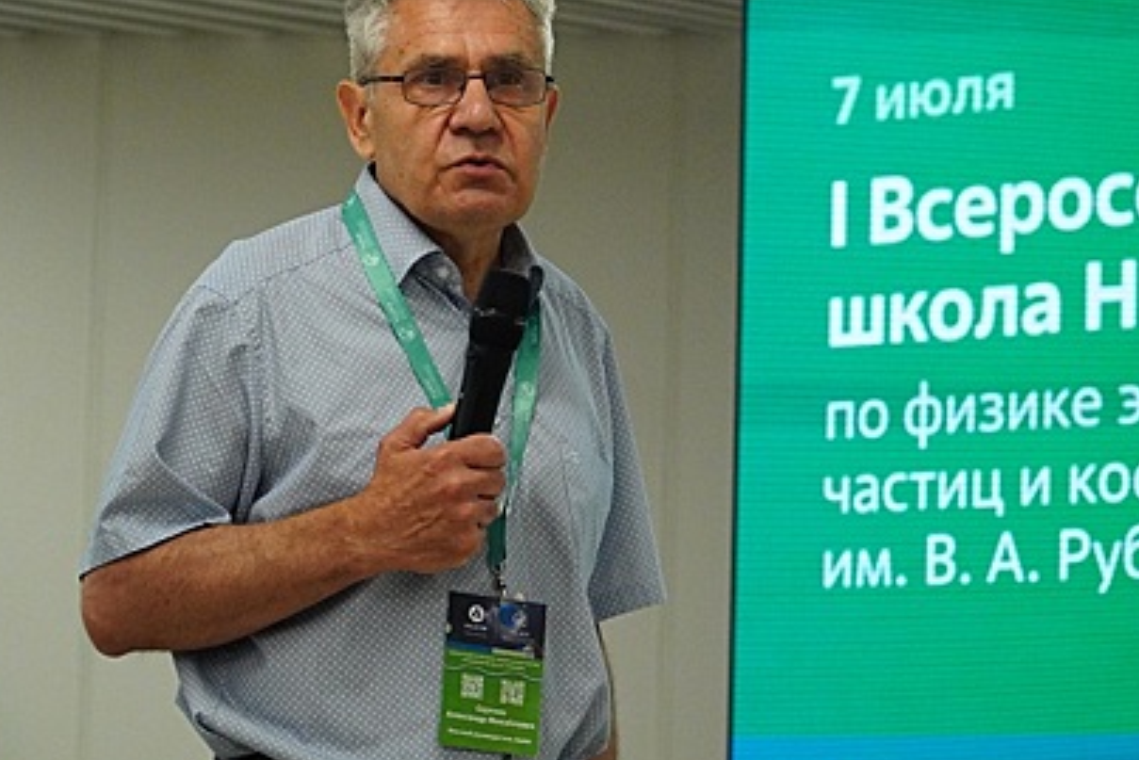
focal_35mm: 135
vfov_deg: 10.2
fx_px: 4261
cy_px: 302
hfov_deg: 15.2
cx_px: 653
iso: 4000
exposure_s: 1/500
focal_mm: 69
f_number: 4.5
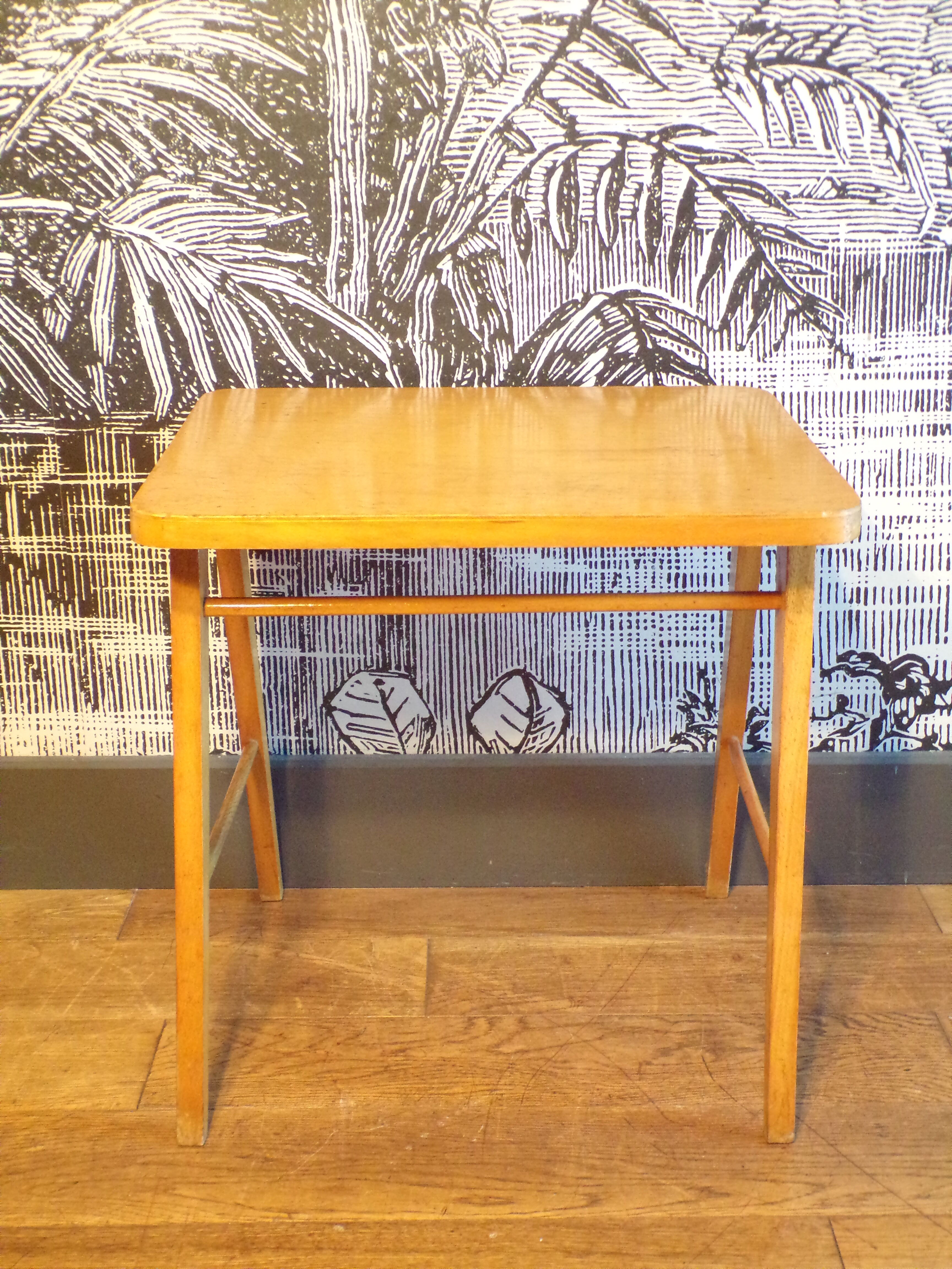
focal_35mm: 42
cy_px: 634
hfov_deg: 34.3
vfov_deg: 44.8
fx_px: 1540
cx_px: 476
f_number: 3.4
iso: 756
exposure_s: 1/20
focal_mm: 7.6
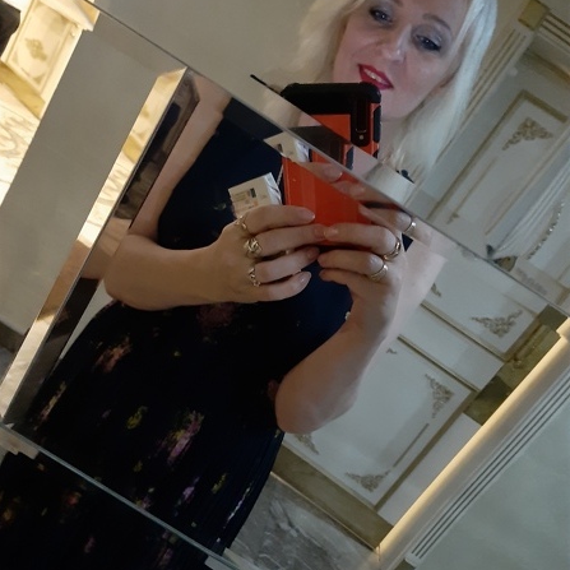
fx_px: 596
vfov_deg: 51.1
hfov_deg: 51.1
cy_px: 287
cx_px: 286
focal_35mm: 32
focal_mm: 3.93
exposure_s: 1/10
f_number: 1.7
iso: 1000
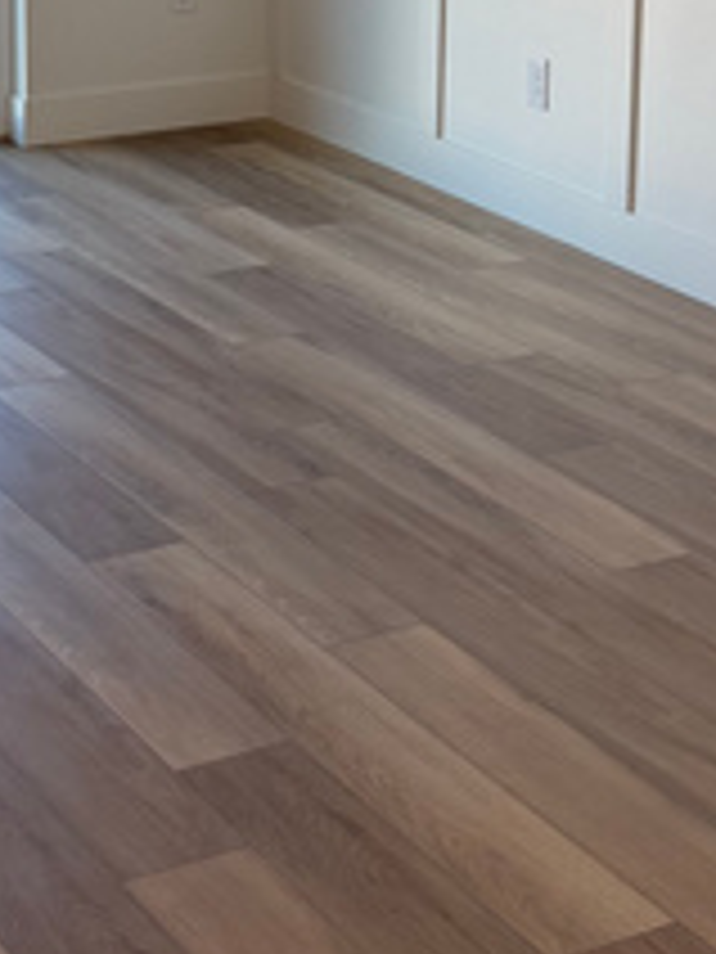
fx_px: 2399
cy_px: -63
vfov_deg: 21.5
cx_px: 203
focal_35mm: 87
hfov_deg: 16.9
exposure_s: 1/383
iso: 100
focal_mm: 6.76
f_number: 1.78
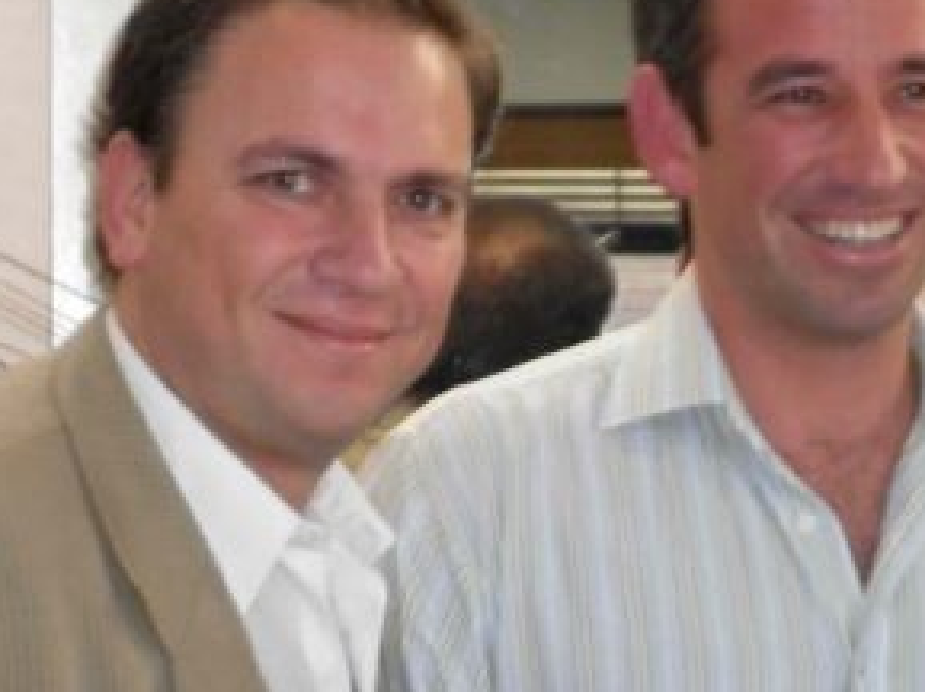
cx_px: 647
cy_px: 746
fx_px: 4831
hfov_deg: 10.9
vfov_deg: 8.1
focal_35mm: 181
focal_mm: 12.3
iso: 250
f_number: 4.7
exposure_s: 1/60
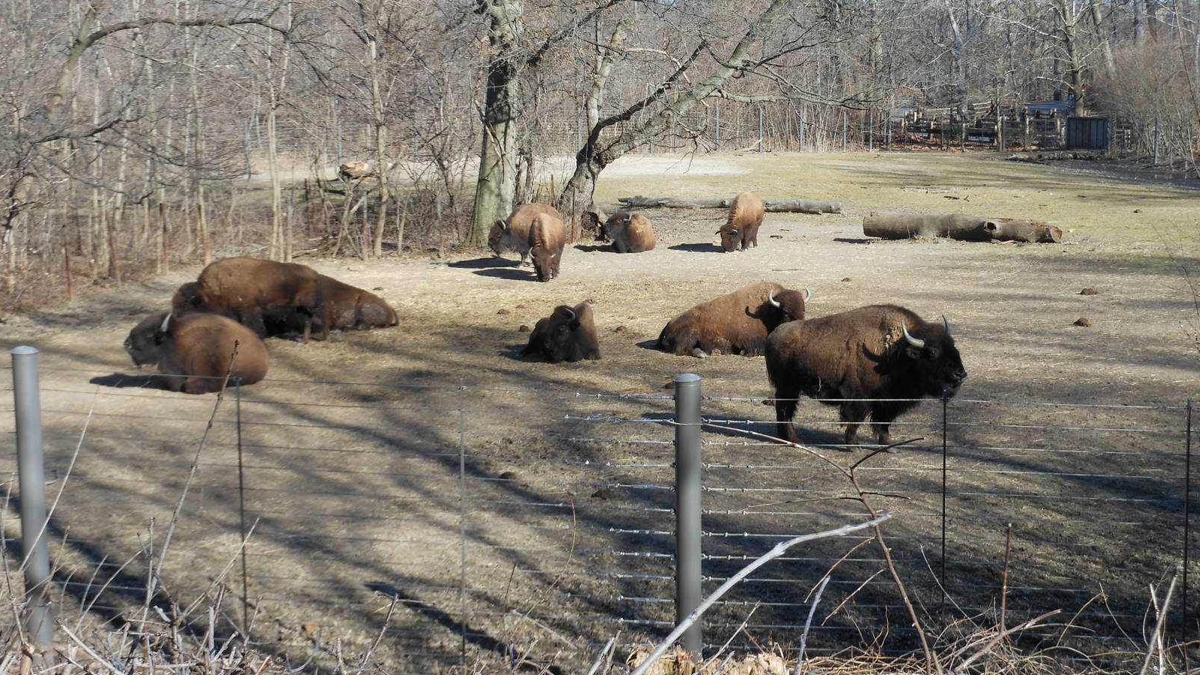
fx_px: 1877
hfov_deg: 35.4
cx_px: 600
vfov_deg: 20.4
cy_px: 342
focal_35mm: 59
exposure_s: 1/200
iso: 80
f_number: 4.9
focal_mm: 9.6
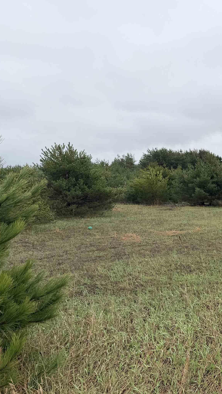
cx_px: 271
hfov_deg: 26.8
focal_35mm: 39
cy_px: 214
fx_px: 408
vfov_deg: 51.5
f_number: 1.78
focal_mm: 6.76
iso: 80
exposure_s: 1/1522
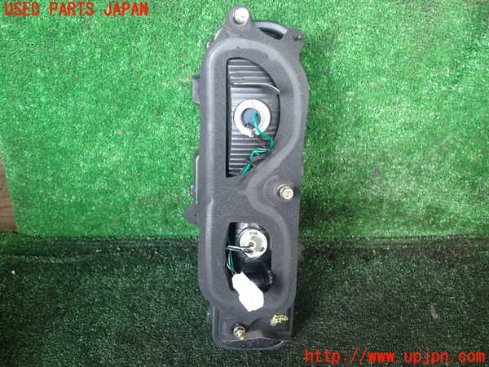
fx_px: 424
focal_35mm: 30
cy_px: 184
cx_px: 244
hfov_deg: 60.0
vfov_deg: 46.8
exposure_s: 1/40
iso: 200
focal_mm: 5.4
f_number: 2.3
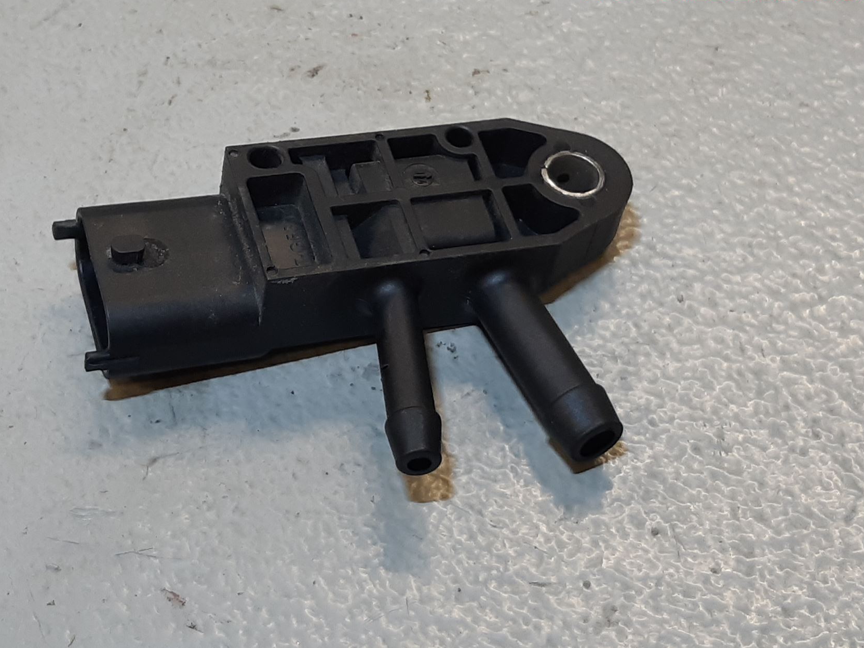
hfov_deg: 56.6
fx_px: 799
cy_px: 310
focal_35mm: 32
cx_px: 372
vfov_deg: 44.1
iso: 80
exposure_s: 1/100
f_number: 1.7
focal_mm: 3.93
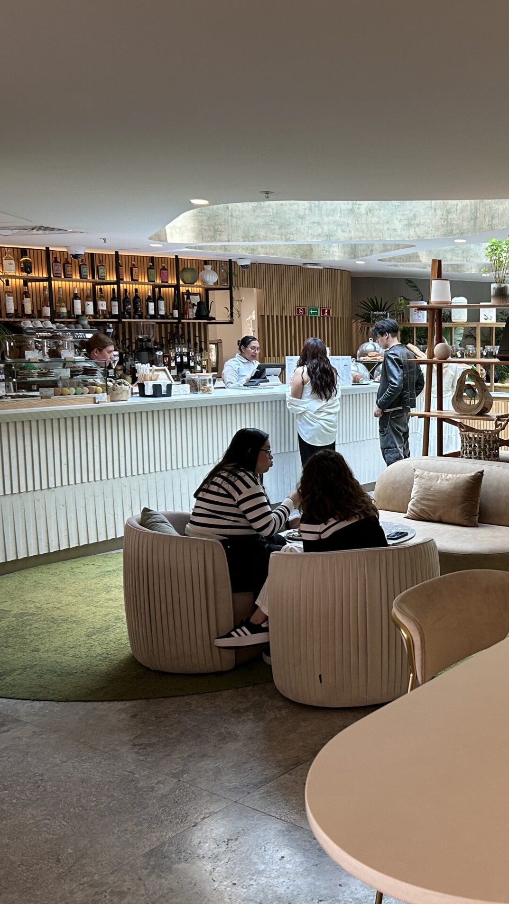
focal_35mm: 38
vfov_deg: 52.8
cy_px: 450
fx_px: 912
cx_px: 481
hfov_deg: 29.6
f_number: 1.5
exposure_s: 1/60
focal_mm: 5.7
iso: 100
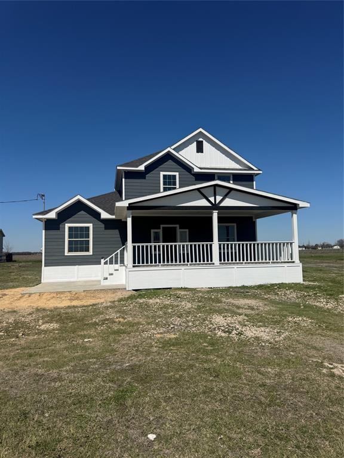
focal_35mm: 24
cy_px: 229
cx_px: 172
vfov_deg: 71.6
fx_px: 318
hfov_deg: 56.8
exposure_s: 1/10417
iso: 80
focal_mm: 6.76
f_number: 1.78
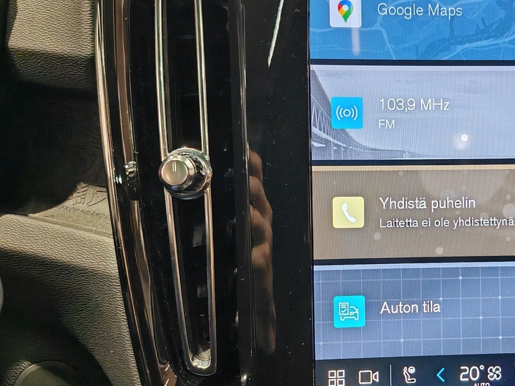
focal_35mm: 49
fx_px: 729
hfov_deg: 38.0
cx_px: 383
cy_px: 207
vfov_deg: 29.7
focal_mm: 5.4
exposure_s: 1/260
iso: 800
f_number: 1.6
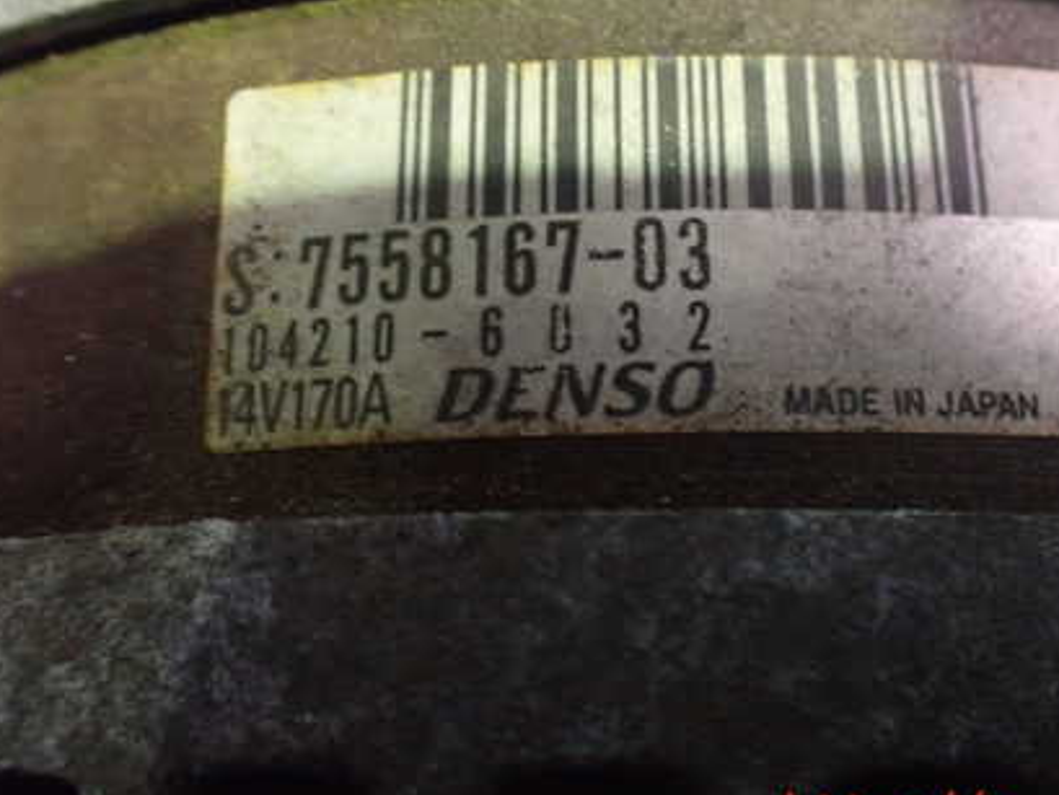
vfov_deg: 32.6
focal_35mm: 44
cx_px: 593
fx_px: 1346
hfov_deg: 42.9
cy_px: 269
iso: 1000
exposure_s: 1/30
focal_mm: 5.4
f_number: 2.3
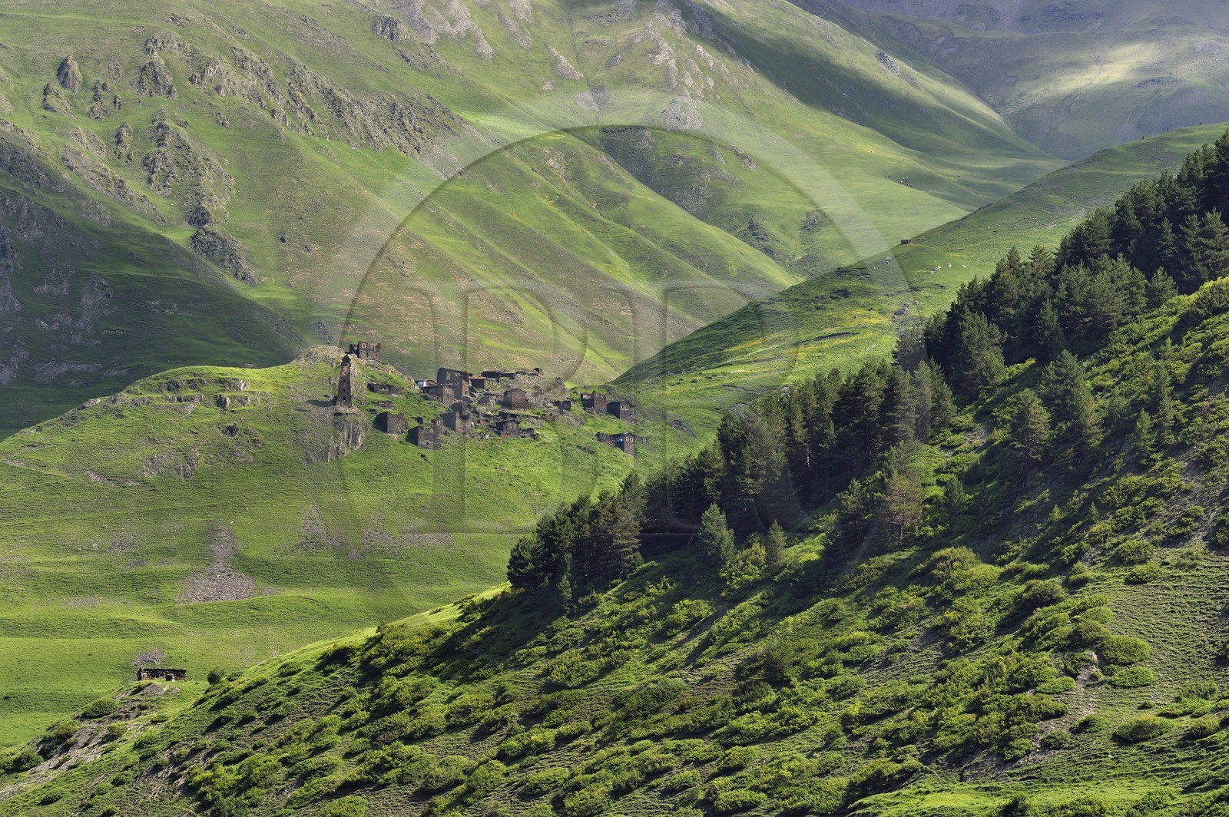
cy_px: 408
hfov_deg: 15.8
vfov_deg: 10.5
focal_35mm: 130
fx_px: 4434
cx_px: 614
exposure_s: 1/250
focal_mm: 130
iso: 200
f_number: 11
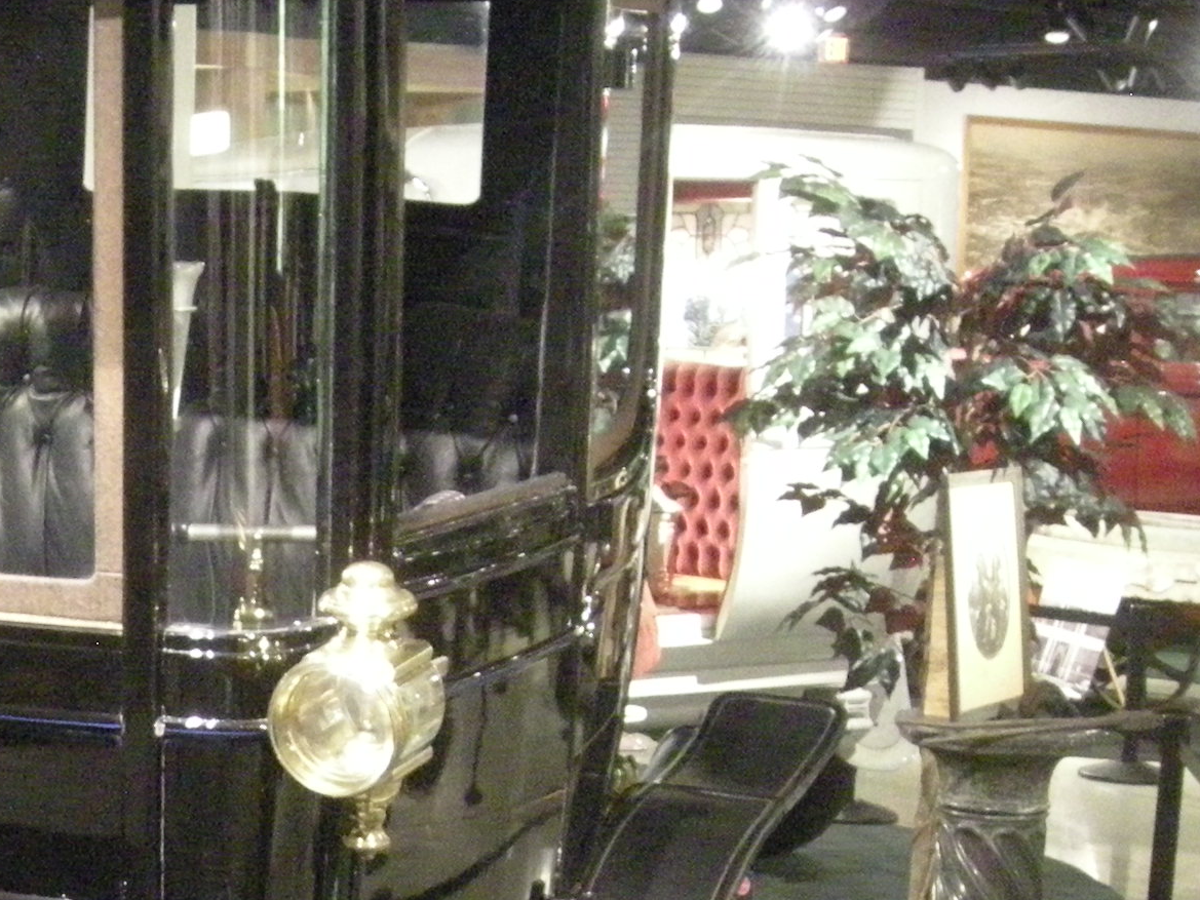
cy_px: 885
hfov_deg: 20.7
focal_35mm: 92
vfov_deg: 15.8
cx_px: 36
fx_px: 3190
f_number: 2.8
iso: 800
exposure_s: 1/7.5
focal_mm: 5.7
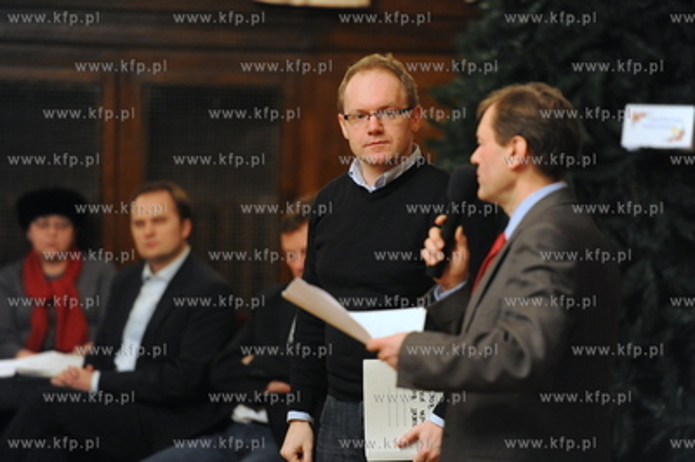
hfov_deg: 10.3
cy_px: 231
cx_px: 348
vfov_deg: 6.9
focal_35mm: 200
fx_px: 3858
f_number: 2.8
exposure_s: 1/125
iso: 6400
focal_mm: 200
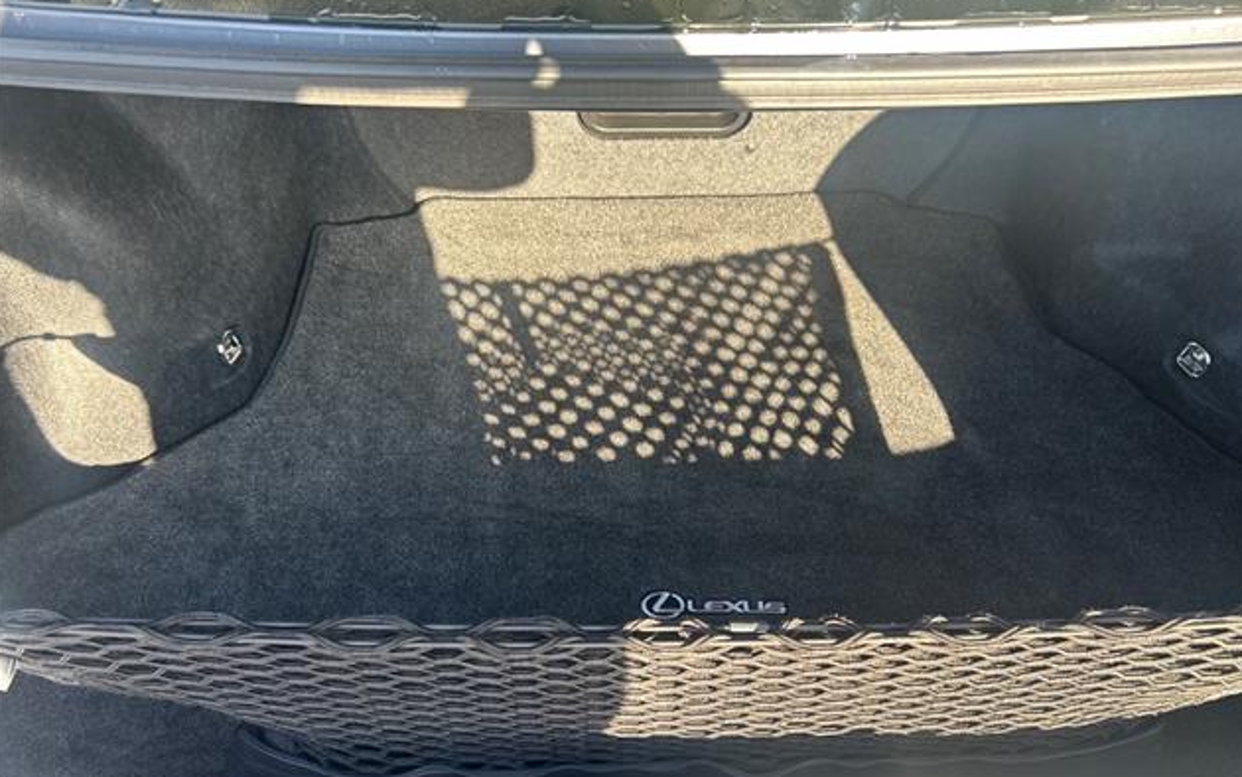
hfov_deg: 66.5
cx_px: 623
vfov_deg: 44.4
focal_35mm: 28
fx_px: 948
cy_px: 459
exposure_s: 1/156
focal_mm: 5.7
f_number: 1.5
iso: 40
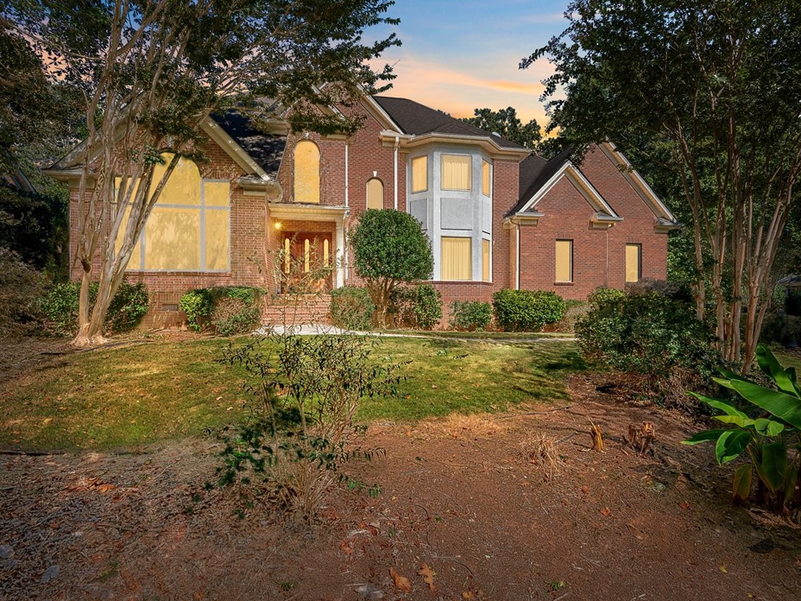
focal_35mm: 18
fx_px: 417
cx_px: 413
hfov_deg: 87.7
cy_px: 307
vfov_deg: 71.6
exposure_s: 1/400
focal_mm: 16
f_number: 9
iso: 250
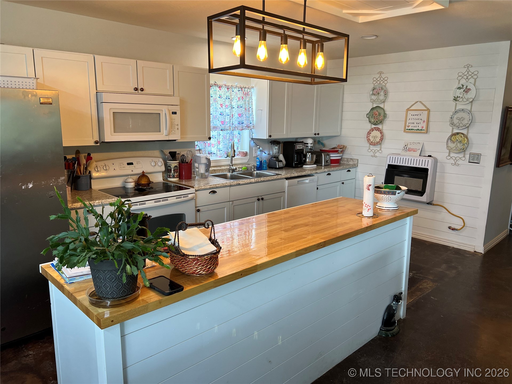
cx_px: 256
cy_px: 192
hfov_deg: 67.3
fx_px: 385
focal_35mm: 26
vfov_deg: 53.1
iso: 100
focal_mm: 5.7
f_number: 1.5
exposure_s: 1/120
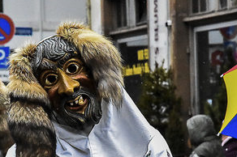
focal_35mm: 324
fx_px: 2131
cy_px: 112
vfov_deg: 4.2
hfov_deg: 6.4
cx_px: 47
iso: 25600
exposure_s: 1/1250
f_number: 11
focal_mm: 105
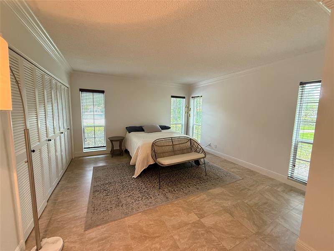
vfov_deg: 85.7
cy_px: 126
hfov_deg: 102.1
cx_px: 167
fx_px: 135
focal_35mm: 14
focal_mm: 2.22
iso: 320
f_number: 2.2
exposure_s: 1/60
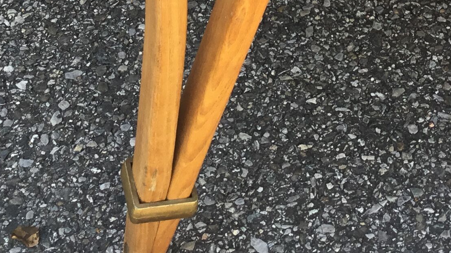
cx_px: 264
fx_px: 1184
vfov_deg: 11.4
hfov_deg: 21.6
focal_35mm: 99
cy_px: -200
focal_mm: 3.3
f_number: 2.4
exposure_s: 1/143
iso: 25
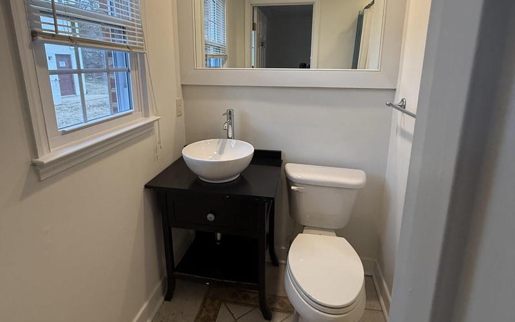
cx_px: 256
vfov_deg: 59.1
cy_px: 127
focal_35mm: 20
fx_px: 281
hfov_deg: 85.0
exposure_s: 1/120
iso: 250
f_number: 2.2
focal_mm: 2.22
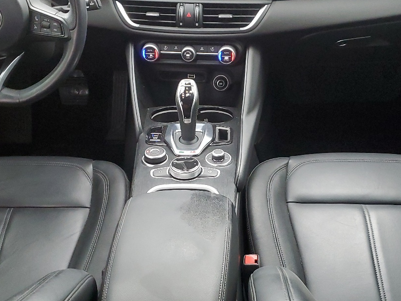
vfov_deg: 28.5
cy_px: 180
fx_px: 591
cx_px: 199
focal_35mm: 51
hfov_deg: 37.5
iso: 258
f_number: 1.5
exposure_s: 1/60.2
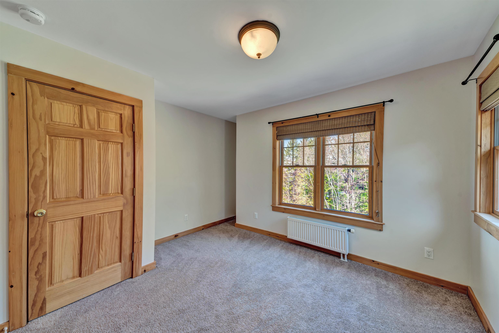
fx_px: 194
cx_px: 250
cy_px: 166
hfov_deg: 104.2
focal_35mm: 14
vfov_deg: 81.2
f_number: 8
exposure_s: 1/30
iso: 200
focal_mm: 14
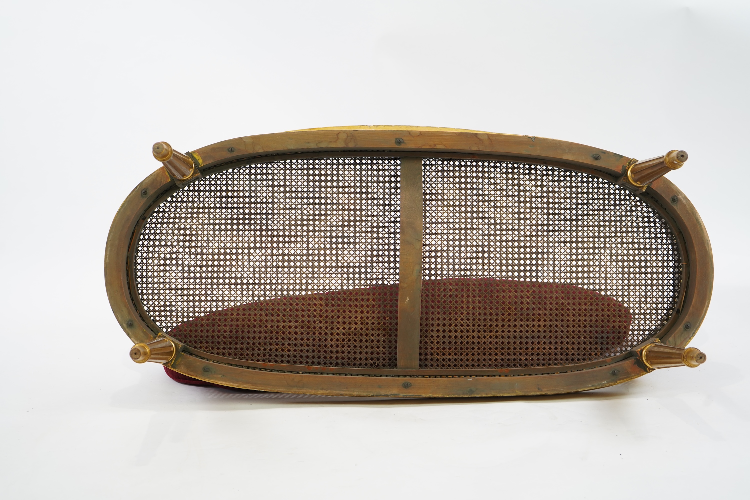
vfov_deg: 28.1
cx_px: 375
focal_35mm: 48
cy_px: 250
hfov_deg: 41.1
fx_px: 1000
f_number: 5
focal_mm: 48
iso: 640
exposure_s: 1/60
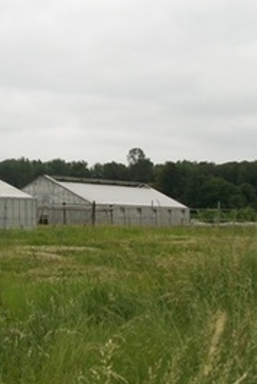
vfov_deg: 27.0
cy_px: 189
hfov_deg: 17.6
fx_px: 801
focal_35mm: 75
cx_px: -22
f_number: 2.9
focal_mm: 5.7
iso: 80
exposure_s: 1/800
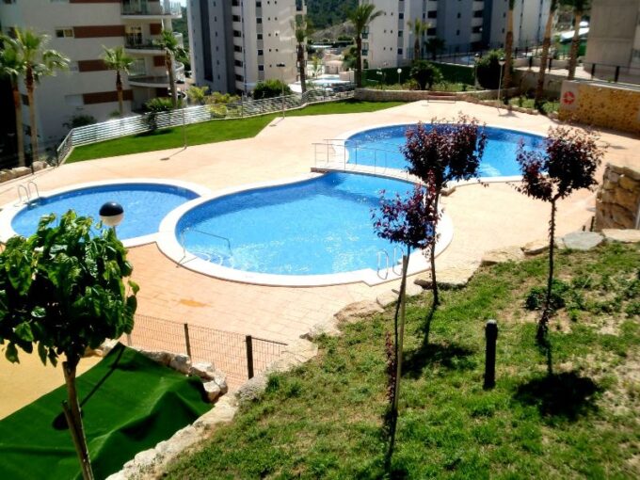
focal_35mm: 34
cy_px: 240
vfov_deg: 41.8
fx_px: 629
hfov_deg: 54.0
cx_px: 320
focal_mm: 5.58
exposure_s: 1/200
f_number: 8.4
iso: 64
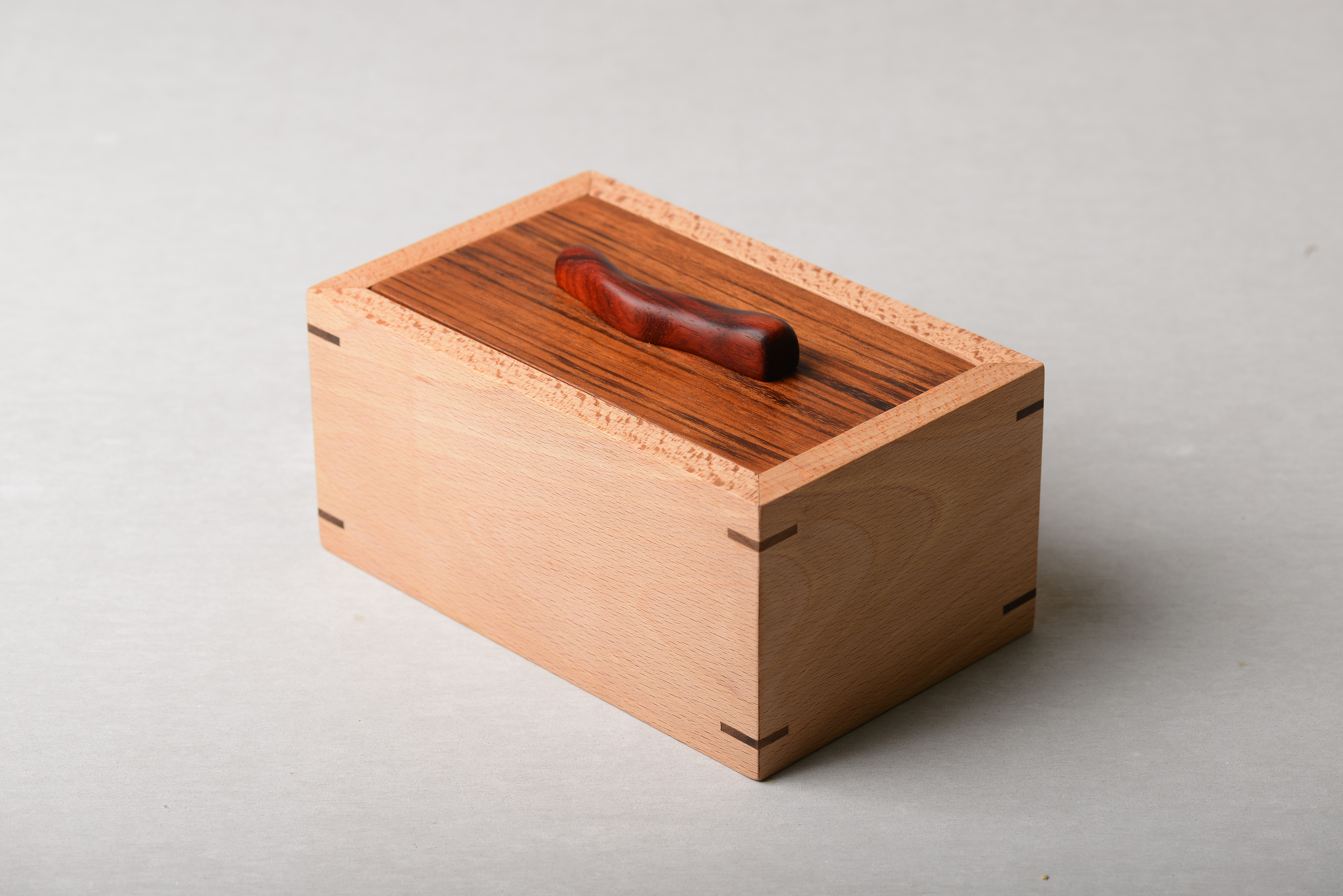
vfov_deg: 13.1
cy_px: 448
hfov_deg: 19.5
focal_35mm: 105
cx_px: 672
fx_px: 3918
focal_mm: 105
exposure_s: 1/200
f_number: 11
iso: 100
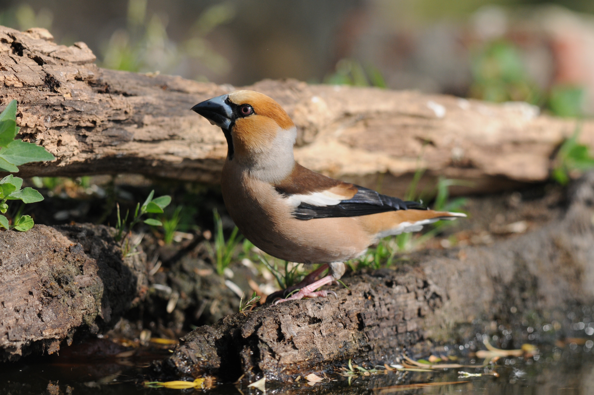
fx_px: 7416
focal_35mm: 450
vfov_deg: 3.0
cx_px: 297
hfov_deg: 4.6
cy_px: 198
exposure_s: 1/1000
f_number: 5.6
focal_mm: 300
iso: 400
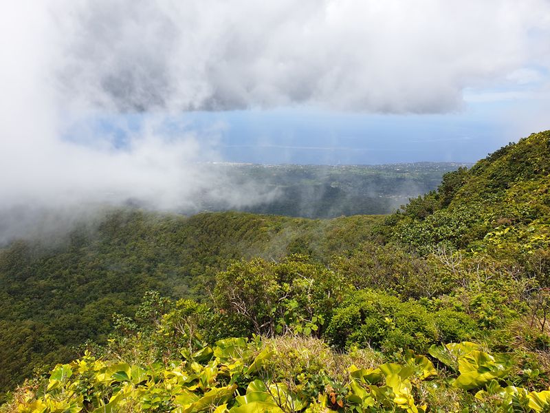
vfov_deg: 53.1
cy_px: 206
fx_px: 413
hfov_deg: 67.3
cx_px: 275
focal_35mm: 26
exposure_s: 1/1374
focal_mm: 4.3
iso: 50
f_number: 2.4
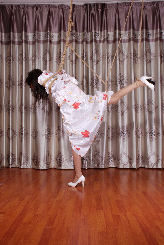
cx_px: 82
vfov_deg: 57.2
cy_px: 122
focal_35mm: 33
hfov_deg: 40.1
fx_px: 225
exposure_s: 1/8
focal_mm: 22
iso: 100
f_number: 8
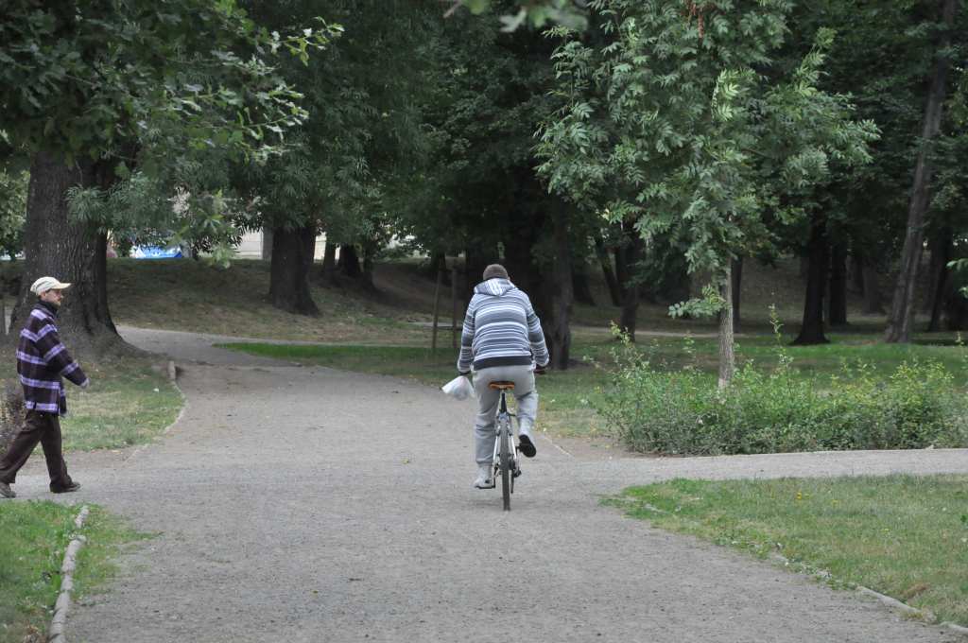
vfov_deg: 8.7
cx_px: 484
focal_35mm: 158
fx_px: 4230
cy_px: 322
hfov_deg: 13.1
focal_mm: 105
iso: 2000
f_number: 8
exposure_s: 1/1000
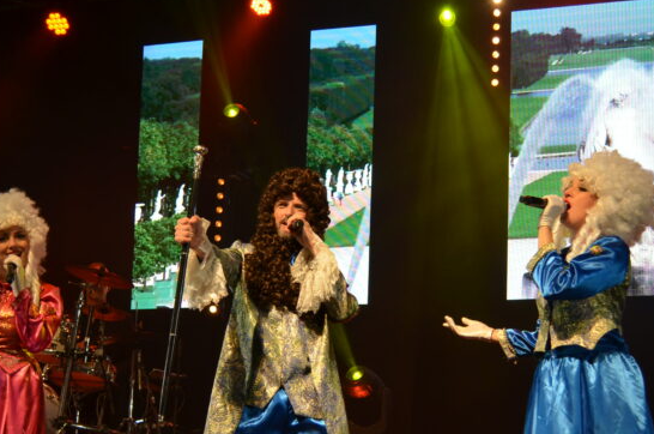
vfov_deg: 15.1
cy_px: 313
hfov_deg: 22.6
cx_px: 384
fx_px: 1632
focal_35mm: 90
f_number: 4.8
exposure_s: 1/80
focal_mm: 32
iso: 400
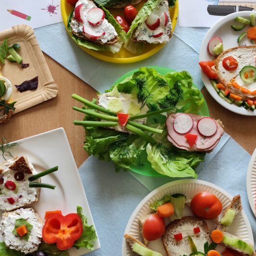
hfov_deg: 42.7
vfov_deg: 42.7
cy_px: 151
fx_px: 326
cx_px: 147
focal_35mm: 39
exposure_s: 1/100
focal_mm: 6.19
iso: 400
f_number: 1.65
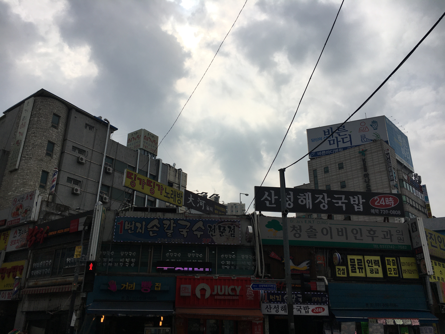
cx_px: 222
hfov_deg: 61.7
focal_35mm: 29
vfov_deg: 48.2
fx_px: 373
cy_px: 167
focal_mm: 4.15
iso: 25
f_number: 2.2
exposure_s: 1/5495
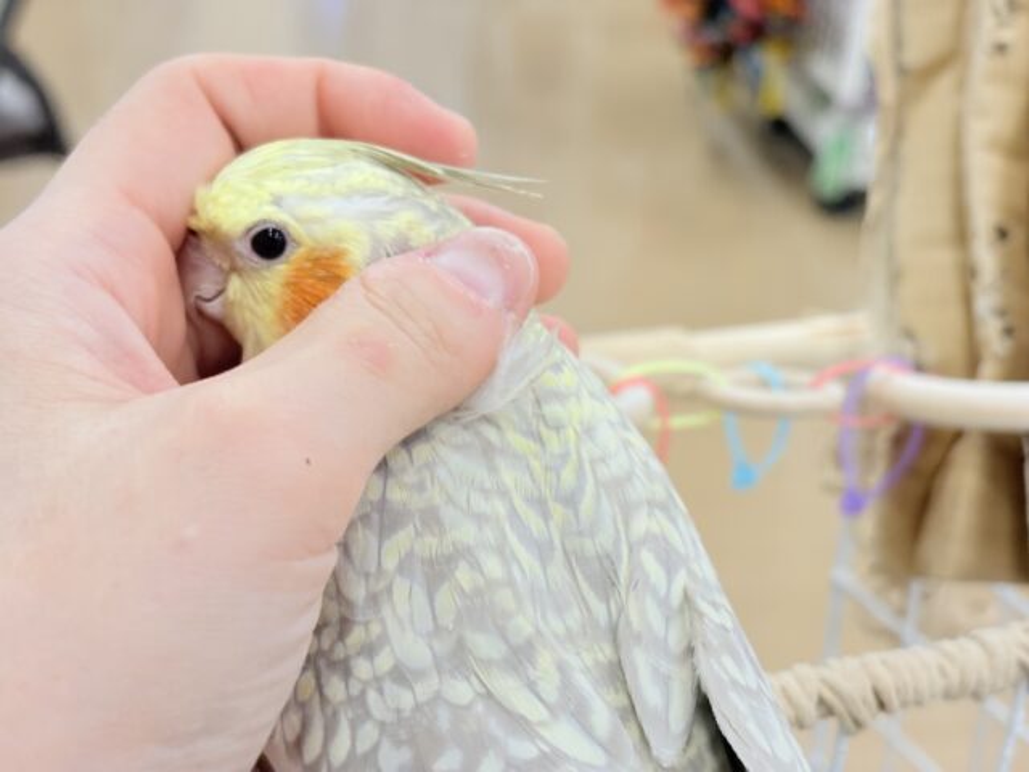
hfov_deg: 36.8
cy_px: 386
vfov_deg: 28.0
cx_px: 514
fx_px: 1546
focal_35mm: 52
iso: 100
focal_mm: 5.96
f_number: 1.6
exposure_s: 1/100
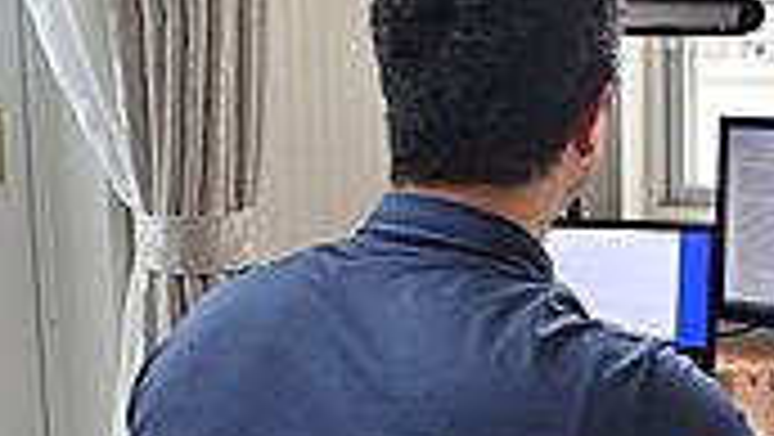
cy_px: 103
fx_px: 863
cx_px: 742
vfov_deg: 28.0
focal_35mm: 42
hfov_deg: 42.8
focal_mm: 12
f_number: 11
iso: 400
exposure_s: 1/30
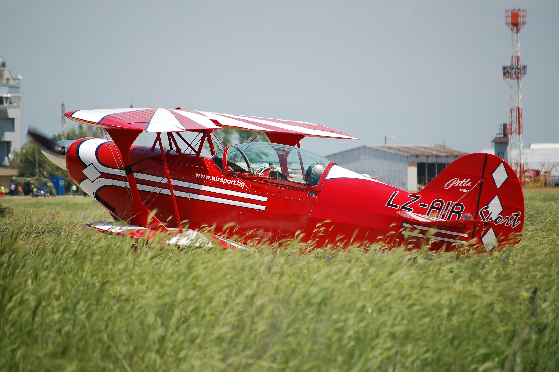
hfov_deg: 8.3
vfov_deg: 5.5
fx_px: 3840
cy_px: 186
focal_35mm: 248
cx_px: 280
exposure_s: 1/1000
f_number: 5.3
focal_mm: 165
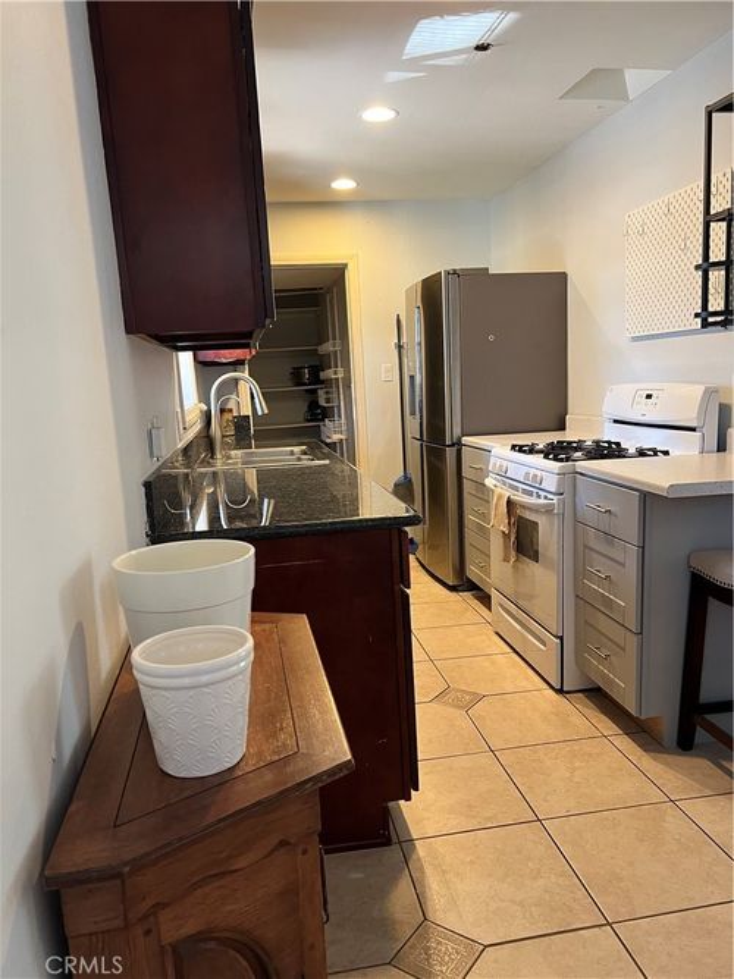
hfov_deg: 53.0
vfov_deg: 67.3
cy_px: 490
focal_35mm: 26
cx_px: 367
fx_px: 735
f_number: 1.5
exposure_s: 1/60
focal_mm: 5.7
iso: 200
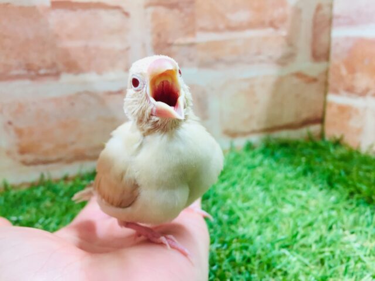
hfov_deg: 61.7
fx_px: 314
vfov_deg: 48.2
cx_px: 188
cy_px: 140
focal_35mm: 29
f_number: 2.2
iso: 80
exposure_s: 1/30
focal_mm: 4.15
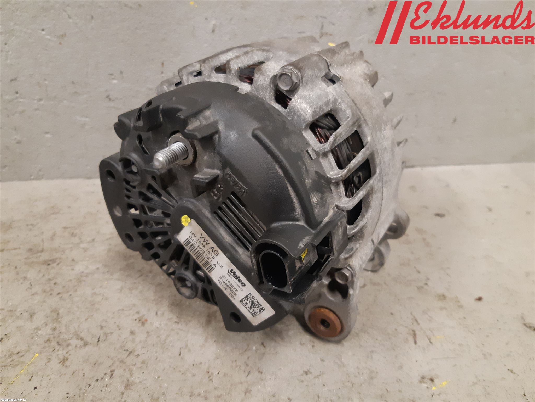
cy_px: 201
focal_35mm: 26
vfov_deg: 53.1
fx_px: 402
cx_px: 268
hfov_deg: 67.3
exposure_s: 1/50
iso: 250
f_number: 1.7
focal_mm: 3.93
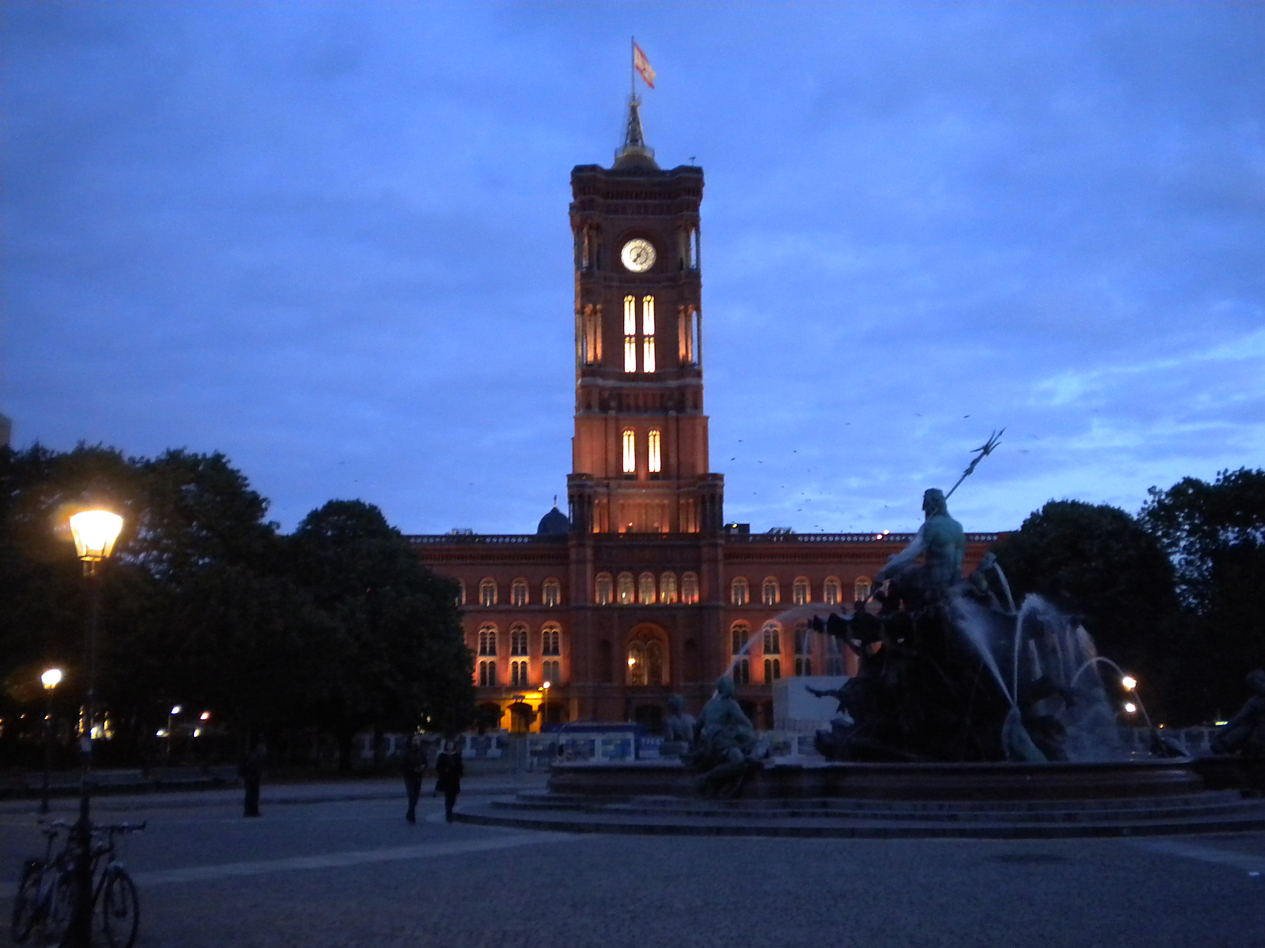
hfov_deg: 45.8
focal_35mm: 41
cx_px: 632
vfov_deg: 35.1
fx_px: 1498
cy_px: 474
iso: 400
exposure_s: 1/11.3
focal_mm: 7.4
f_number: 3.5
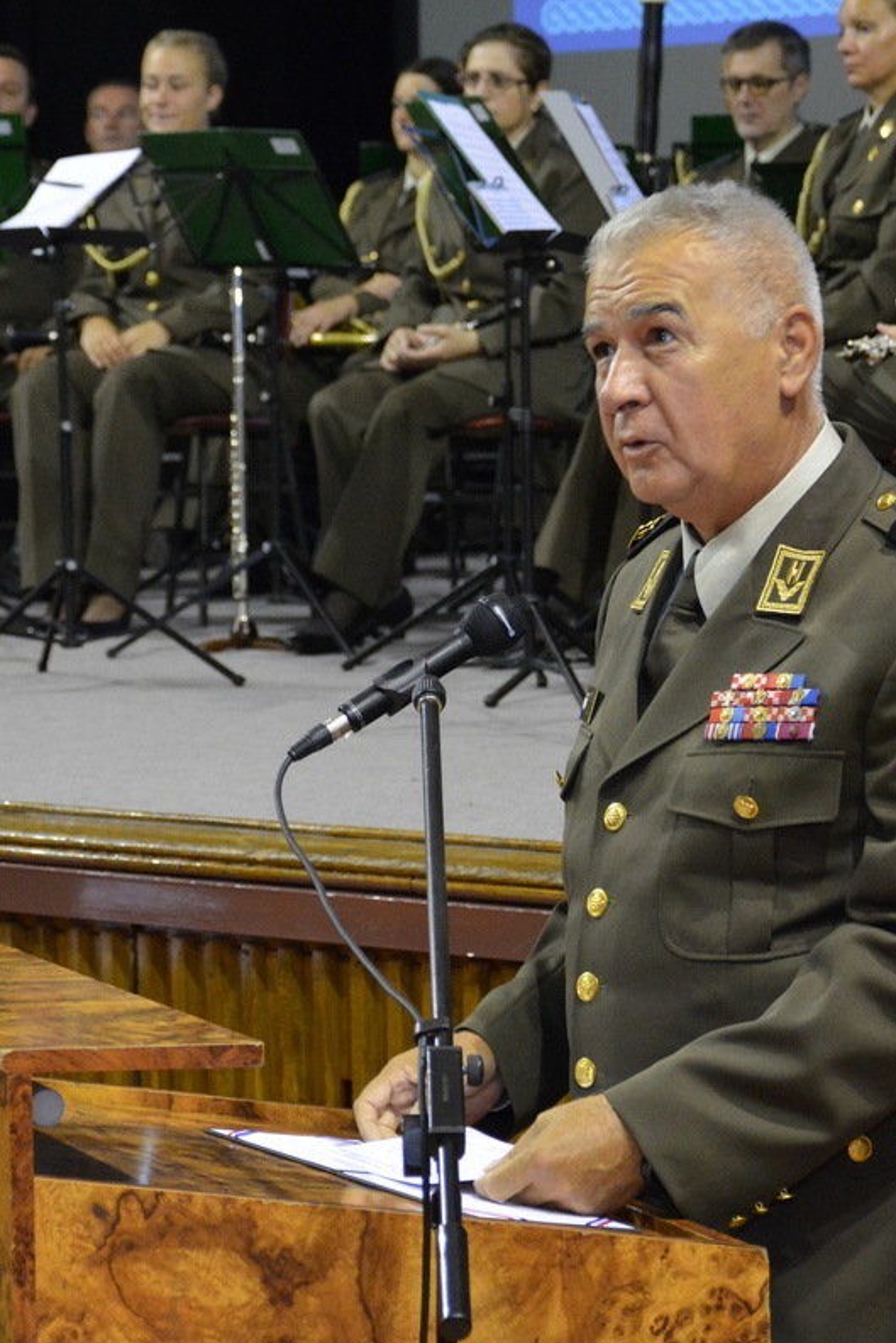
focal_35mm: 118
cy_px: 676
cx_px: 420
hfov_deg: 11.6
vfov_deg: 17.3
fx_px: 4403
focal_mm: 52
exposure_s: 1/25
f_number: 5
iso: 3200
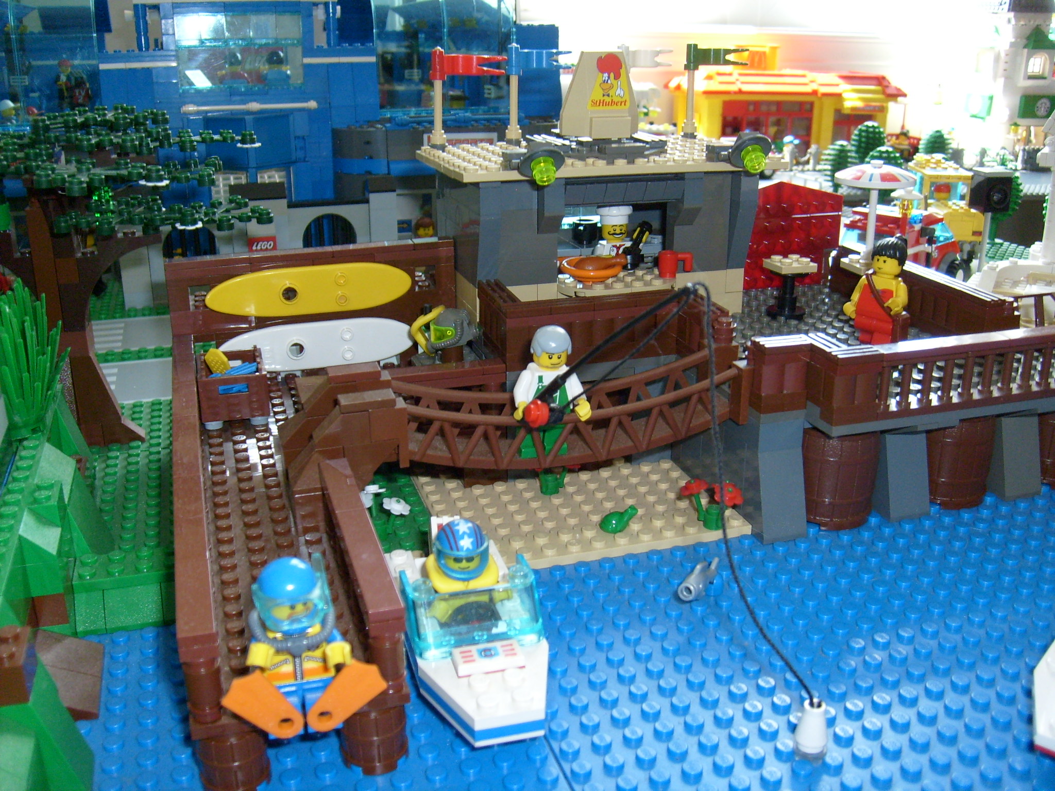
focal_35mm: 35
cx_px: 528
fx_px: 1067
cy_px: 396
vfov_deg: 40.7
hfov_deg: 52.6
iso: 100
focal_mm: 5.8
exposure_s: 1/45
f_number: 2.8
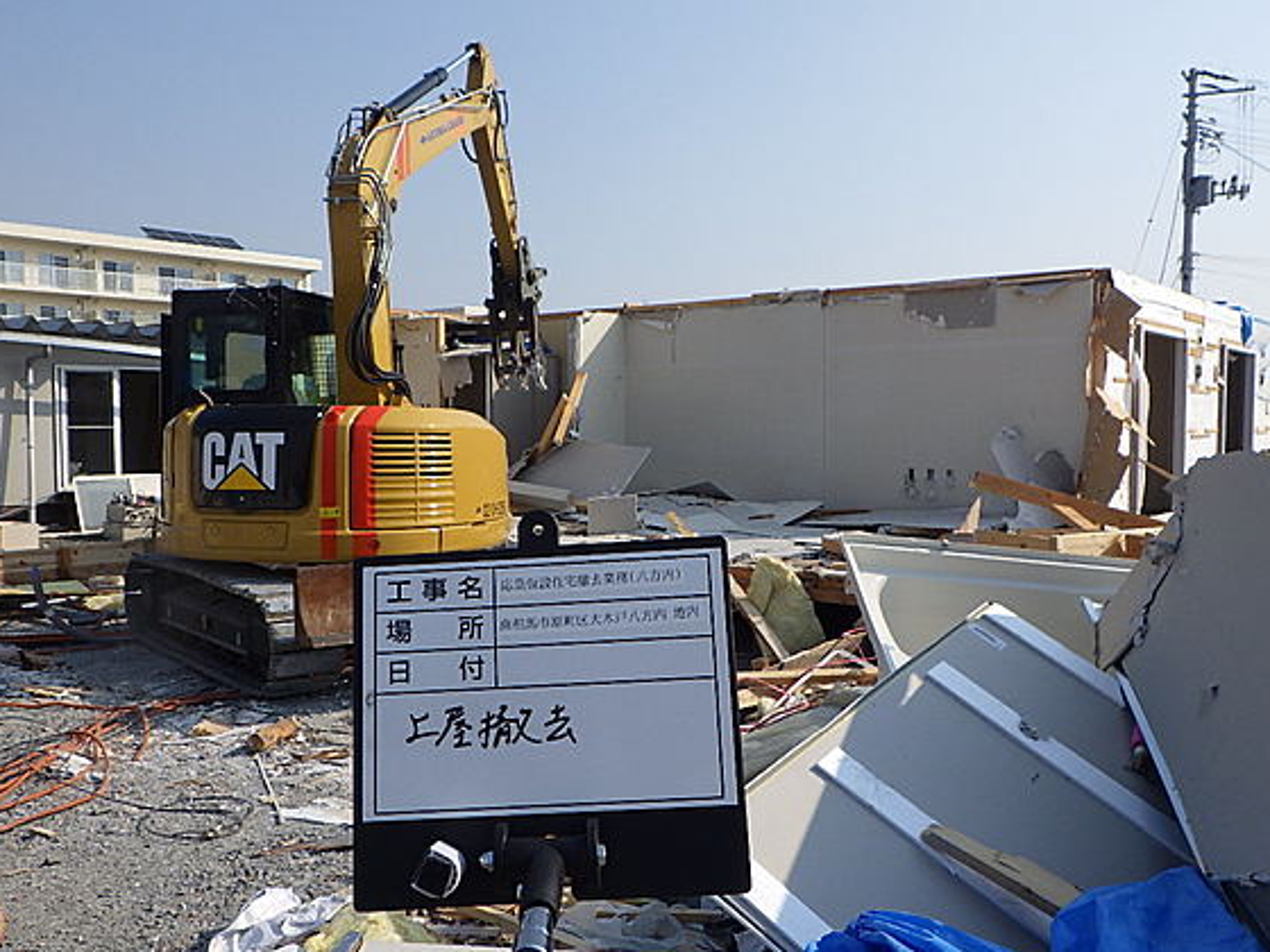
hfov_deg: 60.0
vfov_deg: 46.8
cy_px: 471
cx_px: 630
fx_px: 1101
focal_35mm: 30
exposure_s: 1/1250
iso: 125
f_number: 4.2
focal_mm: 5
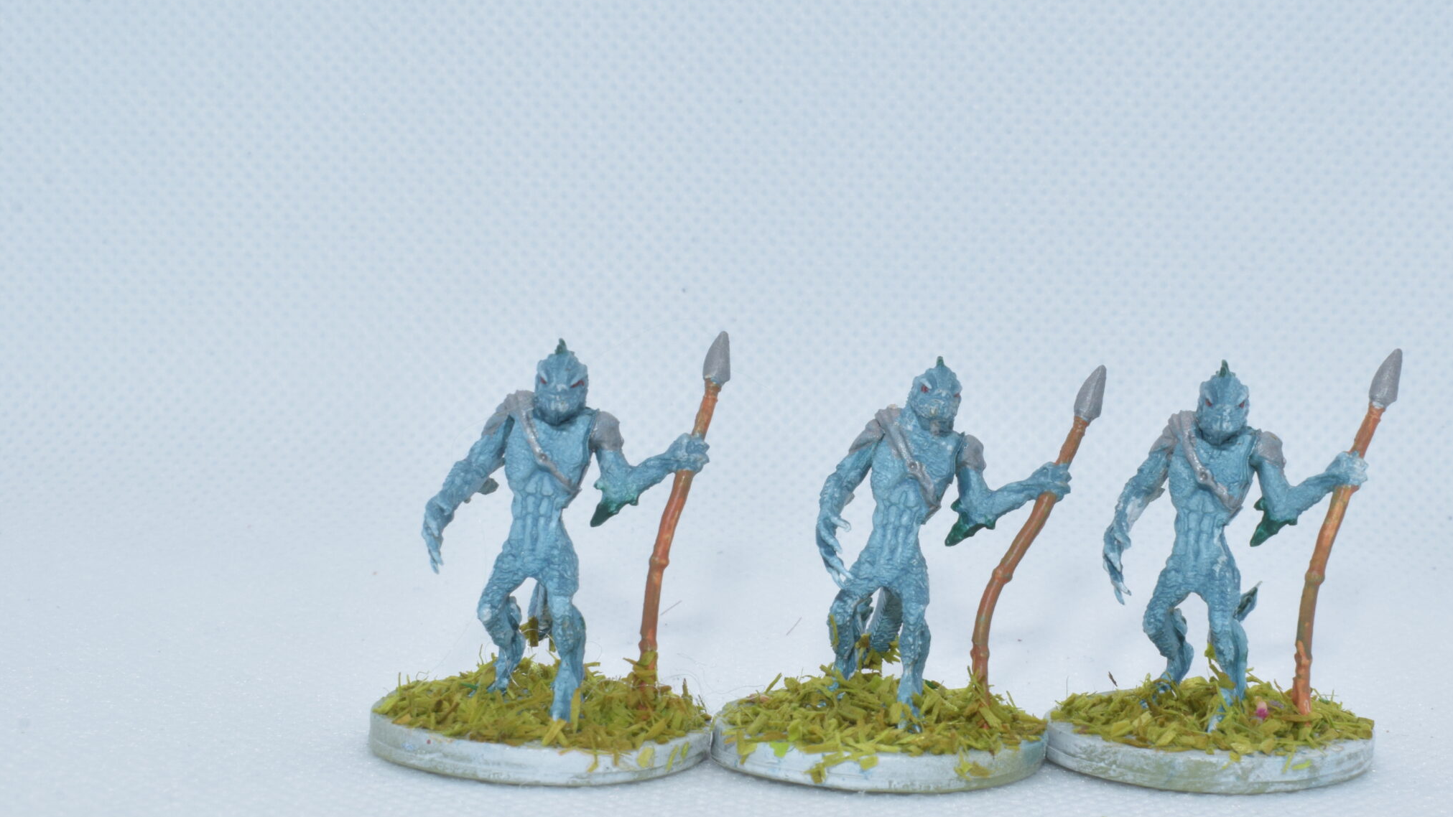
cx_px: 860
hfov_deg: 36.1
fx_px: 2222
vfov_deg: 20.8
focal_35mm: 58
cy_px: 476
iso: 800
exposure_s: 1/125
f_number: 22
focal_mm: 29
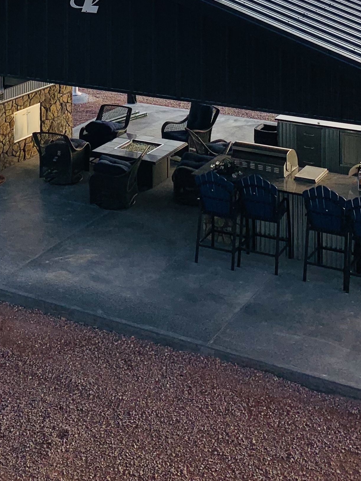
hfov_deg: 22.8
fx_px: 890
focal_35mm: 64
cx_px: 111
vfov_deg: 27.4
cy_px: -63
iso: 25
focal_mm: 4.25
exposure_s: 1/372
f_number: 1.8
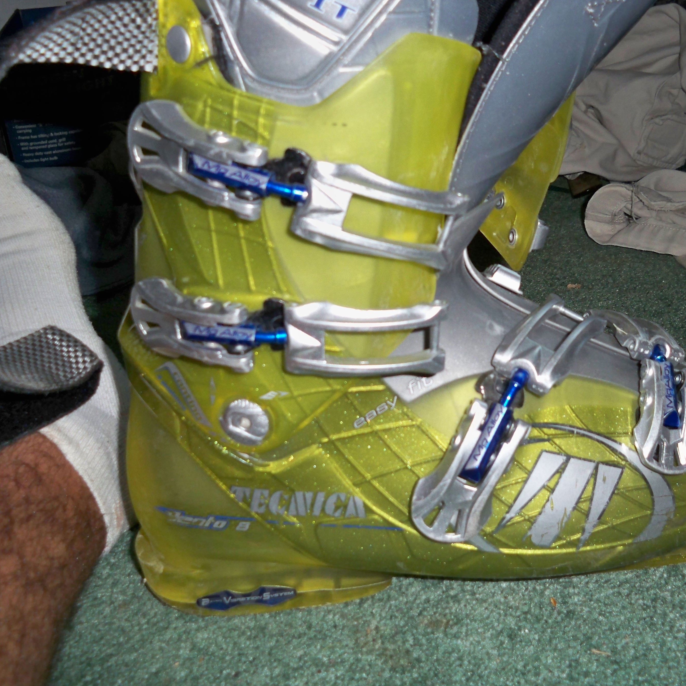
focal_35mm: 42
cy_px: 349
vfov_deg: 40.0
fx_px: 942
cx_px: 386
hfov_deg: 40.0
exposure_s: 1/60
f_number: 3.1
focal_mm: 6.3
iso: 200
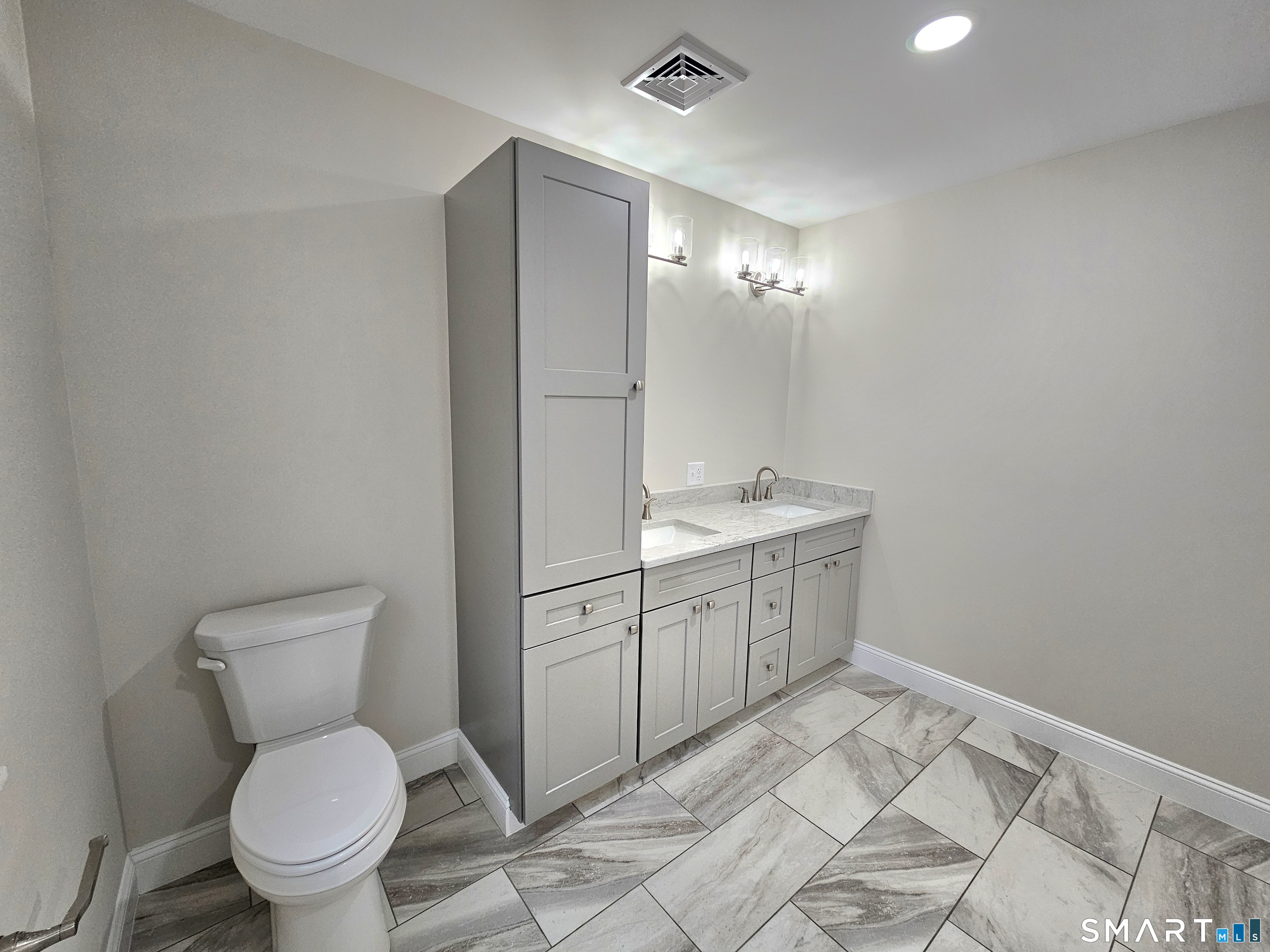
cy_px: 476
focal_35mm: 13
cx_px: 635
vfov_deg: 89.9
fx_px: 477
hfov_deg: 106.2
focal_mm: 2.2
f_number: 2.2
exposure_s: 1/60.2
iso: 80
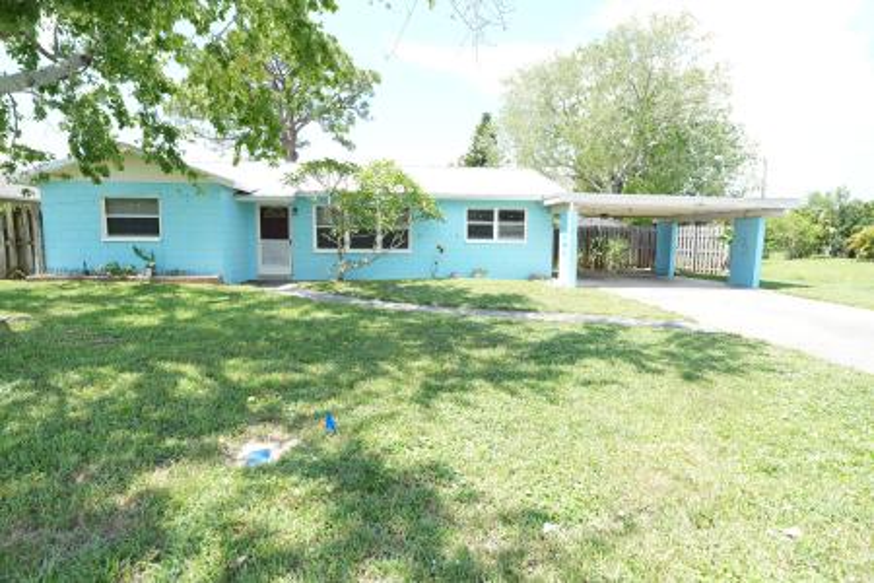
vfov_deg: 64.6
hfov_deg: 86.9
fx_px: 461
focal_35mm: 19
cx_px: 437
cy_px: 292
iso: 100
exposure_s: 1/100
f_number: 5.6
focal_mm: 19
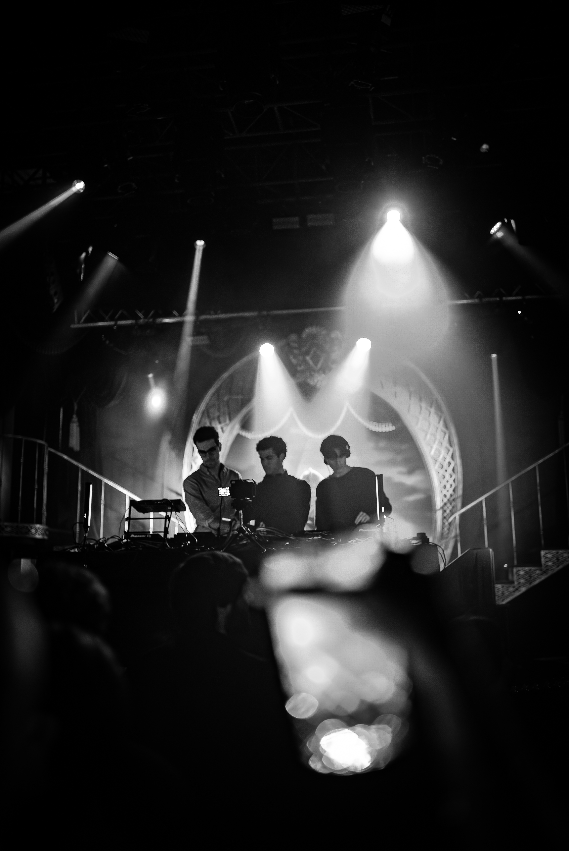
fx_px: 829
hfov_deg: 37.9
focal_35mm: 35
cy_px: 426
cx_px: 284
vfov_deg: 54.4
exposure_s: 1/200
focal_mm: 35
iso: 6400
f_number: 1.2
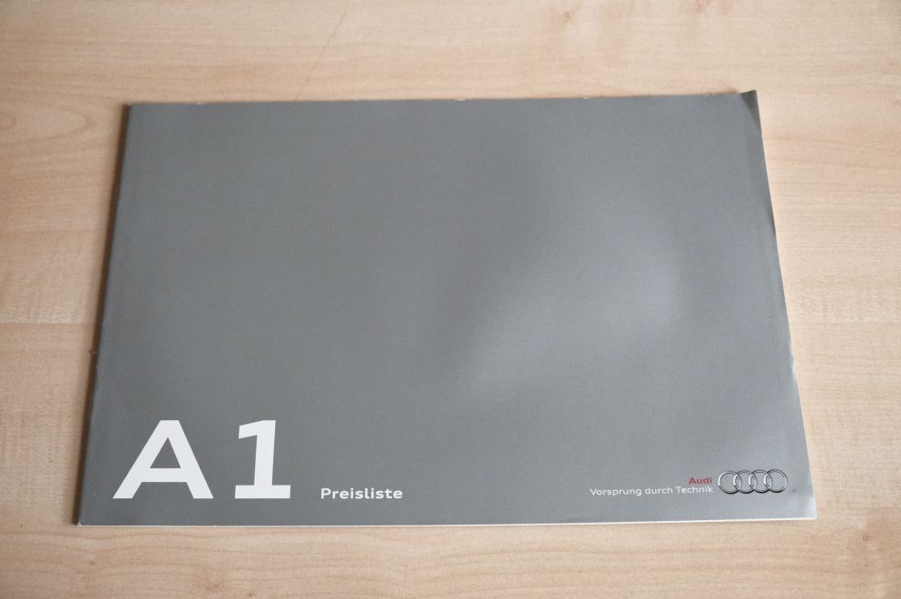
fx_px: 950
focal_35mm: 38
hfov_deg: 50.7
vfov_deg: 35.0
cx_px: 450
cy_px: 300
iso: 6400
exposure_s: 1/600
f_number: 4
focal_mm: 25.4
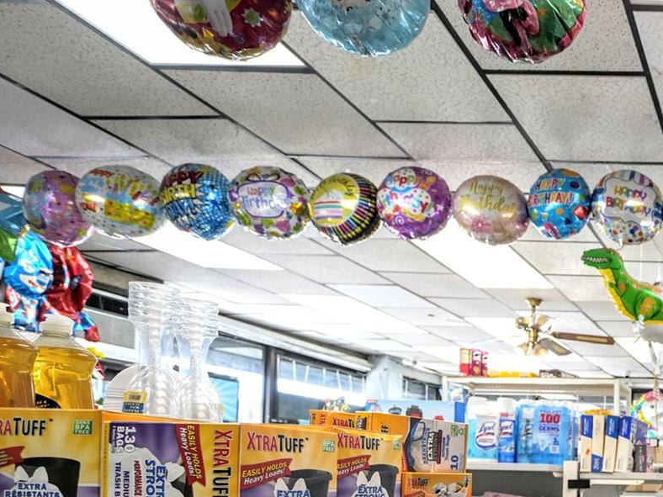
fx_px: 575
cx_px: 802
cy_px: 479
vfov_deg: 41.6
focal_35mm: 30
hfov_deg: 40.8
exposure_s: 1/160
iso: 800
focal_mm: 12
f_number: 4
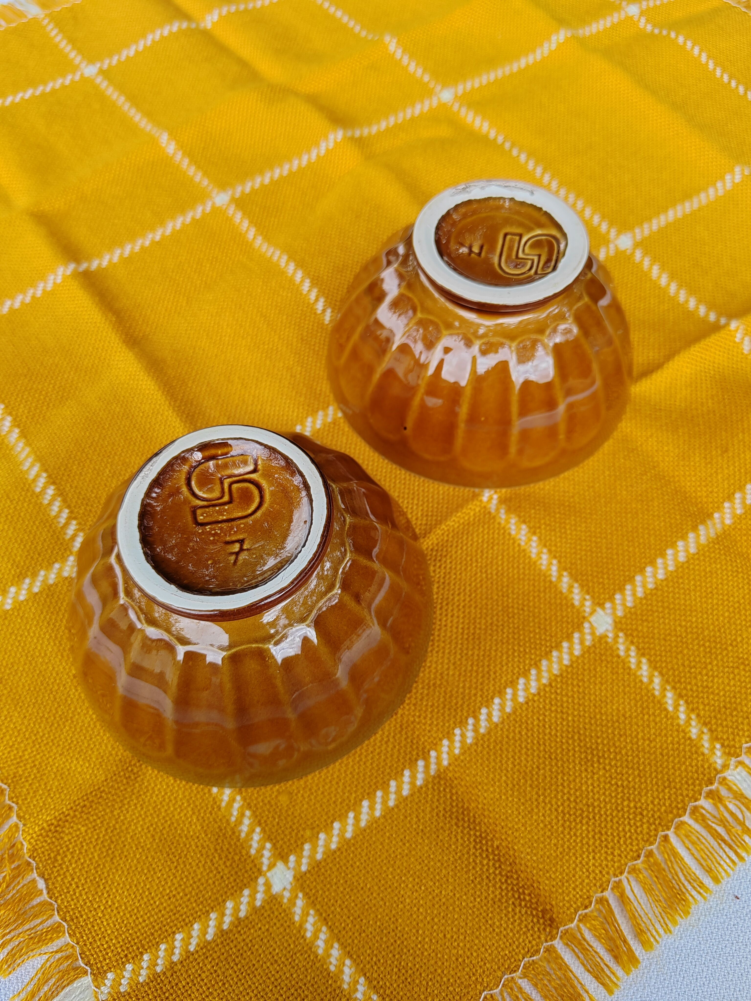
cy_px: 500
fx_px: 781
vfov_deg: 65.3
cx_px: 376
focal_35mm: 27
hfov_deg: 51.4
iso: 100
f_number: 1.9
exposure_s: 1/301
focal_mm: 5.52
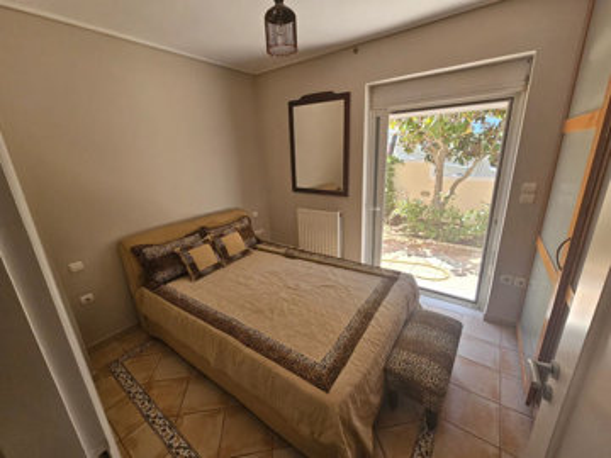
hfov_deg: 106.2
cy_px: 229
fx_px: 229
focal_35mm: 13
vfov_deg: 89.9
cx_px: 306
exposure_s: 1/190
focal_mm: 2.2
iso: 100
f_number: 2.2
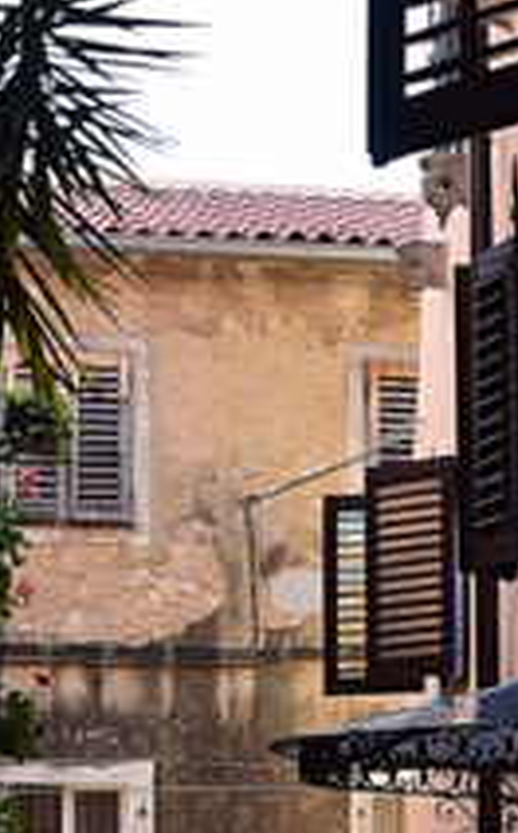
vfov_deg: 19.1
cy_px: 939
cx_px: 224
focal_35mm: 104
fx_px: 2356
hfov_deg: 12.5
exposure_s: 1/100
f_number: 9
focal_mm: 18
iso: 400
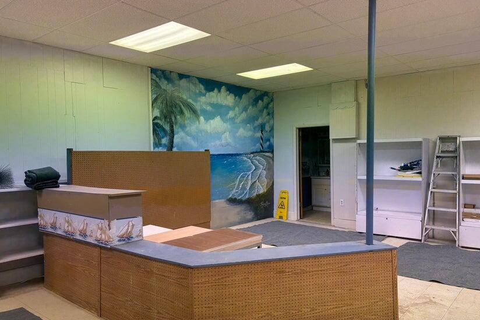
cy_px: 166
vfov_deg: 46.4
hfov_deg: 65.5
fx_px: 373
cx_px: 239
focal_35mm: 28
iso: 160
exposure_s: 1/120
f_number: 1.6
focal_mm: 5.96
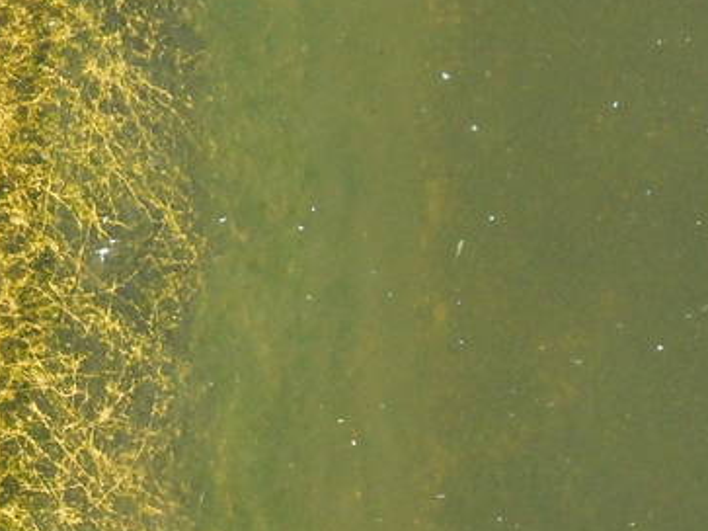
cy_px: 804
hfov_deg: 6.5
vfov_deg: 4.9
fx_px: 6134
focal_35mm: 300
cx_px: -242
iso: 80
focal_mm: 10.6
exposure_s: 1/180
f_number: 4.7
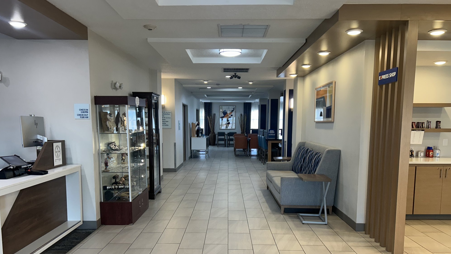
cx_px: 221
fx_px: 347
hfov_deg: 66.1
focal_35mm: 29
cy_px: 163
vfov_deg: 39.8
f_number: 1.5
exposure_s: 1/120
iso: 100
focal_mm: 5.7
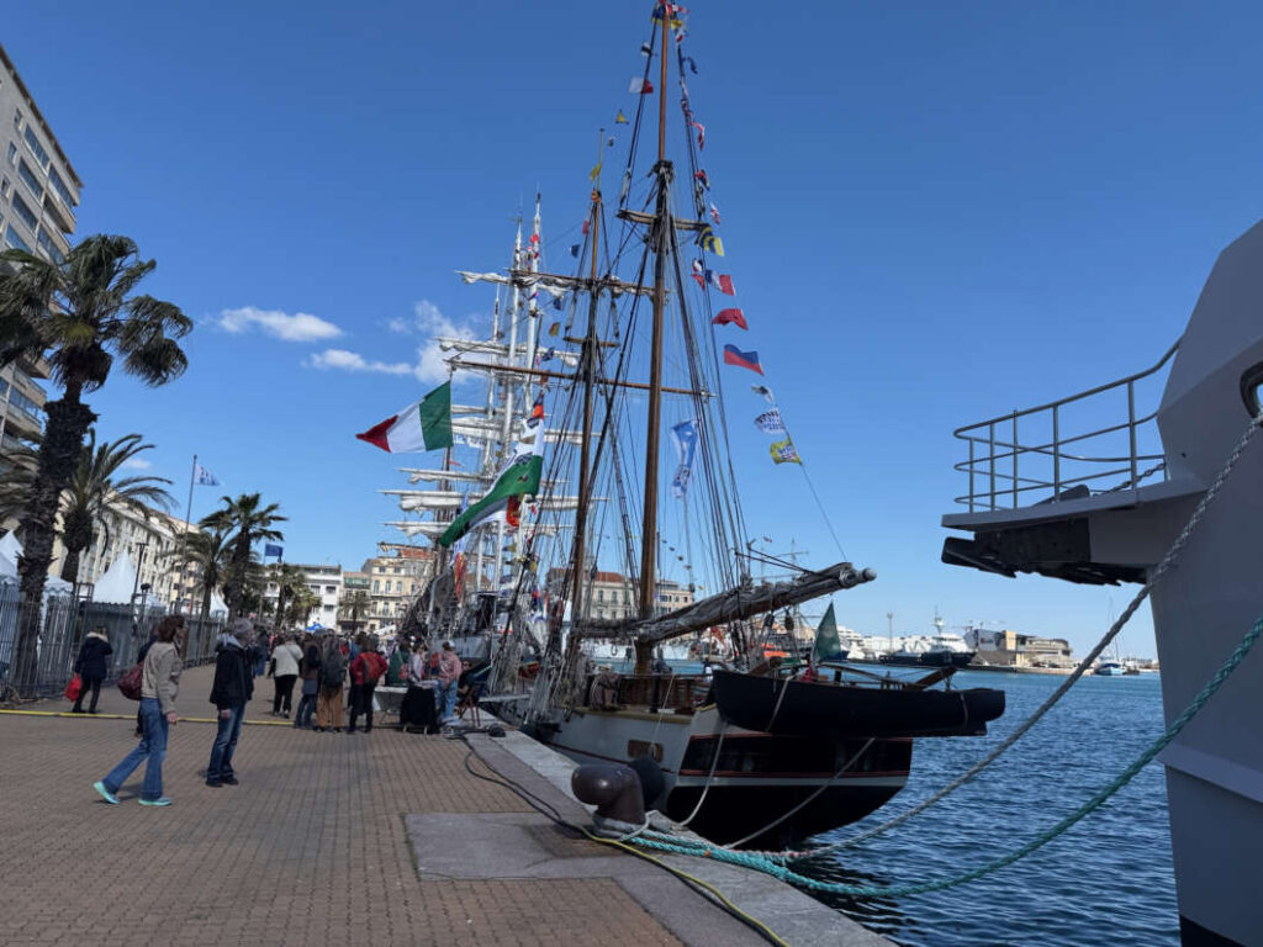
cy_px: 474
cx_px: 632
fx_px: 876
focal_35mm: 24
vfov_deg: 56.8
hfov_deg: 71.6
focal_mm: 6.76
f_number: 1.78
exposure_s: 1/4673
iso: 80
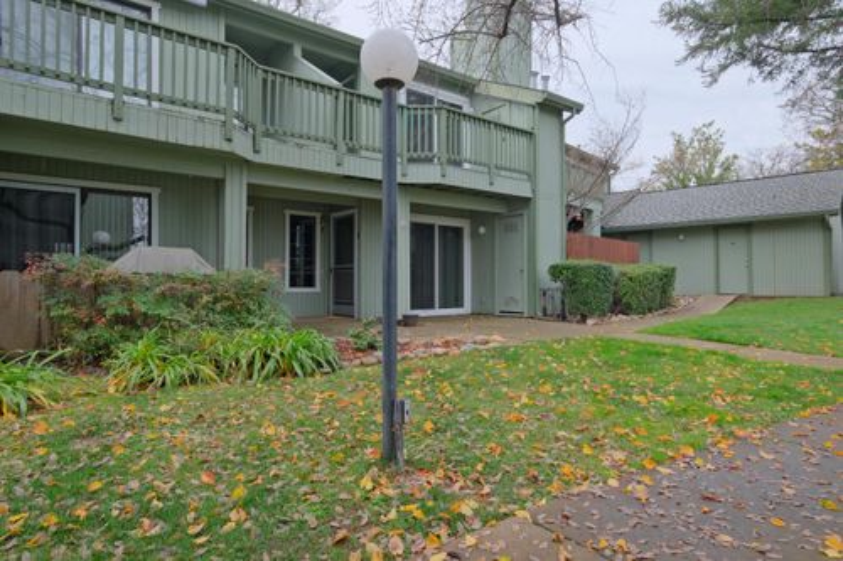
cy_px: 280
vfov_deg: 64.5
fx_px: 445
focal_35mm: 19
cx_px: 422
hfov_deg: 86.9
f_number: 8
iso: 500
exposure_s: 1/75
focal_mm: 12.6
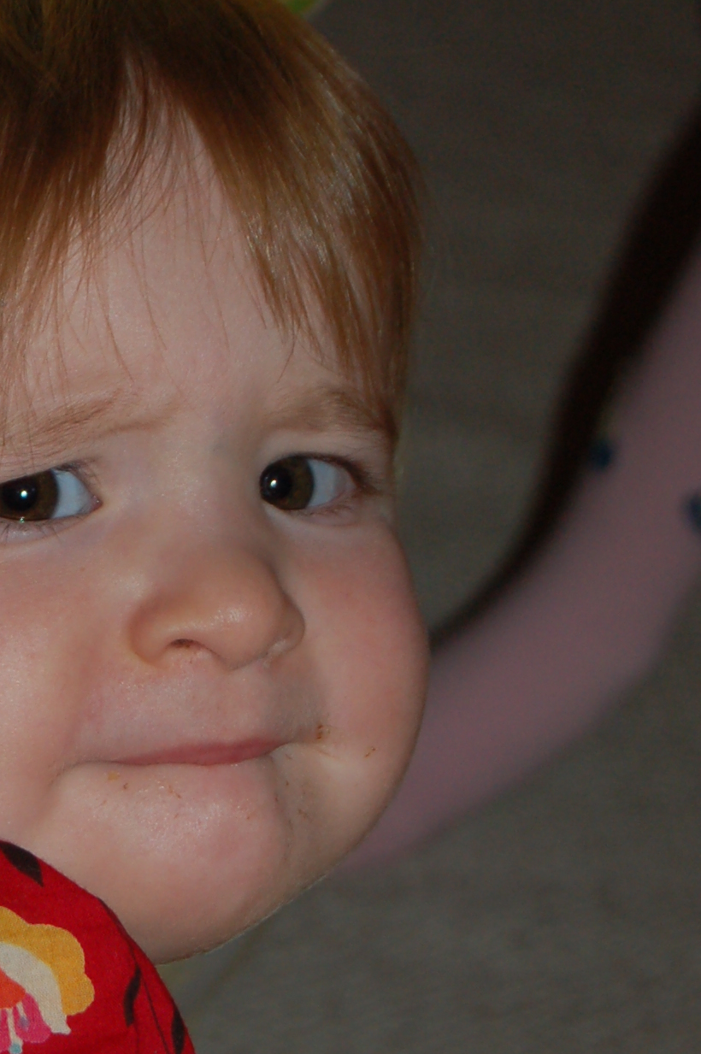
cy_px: 619
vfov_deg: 10.2
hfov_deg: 6.8
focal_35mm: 201
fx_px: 5887
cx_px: -116
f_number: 5.6
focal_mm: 55
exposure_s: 1/60
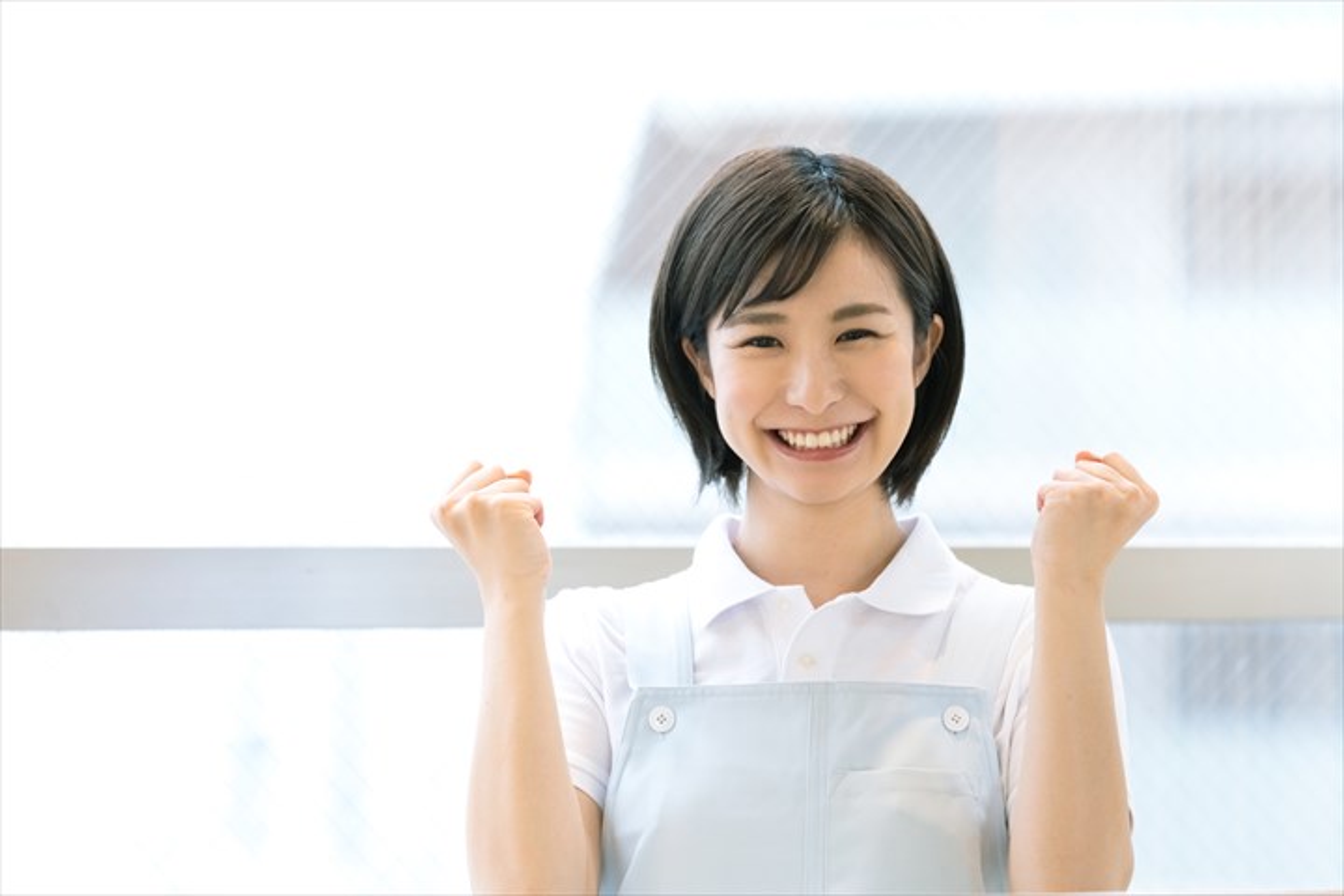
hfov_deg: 10.8
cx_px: 672
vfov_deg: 7.2
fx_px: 7130
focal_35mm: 191
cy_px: 448
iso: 1250
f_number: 4
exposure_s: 1/100
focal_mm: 191
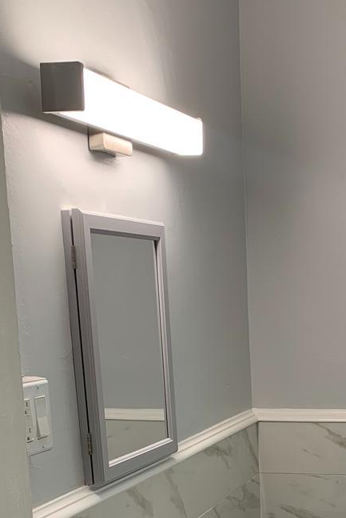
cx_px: 274
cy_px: 519
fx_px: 922
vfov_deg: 29.3
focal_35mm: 64
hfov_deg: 21.0
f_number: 1.8
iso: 50
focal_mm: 4.25
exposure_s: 1/60
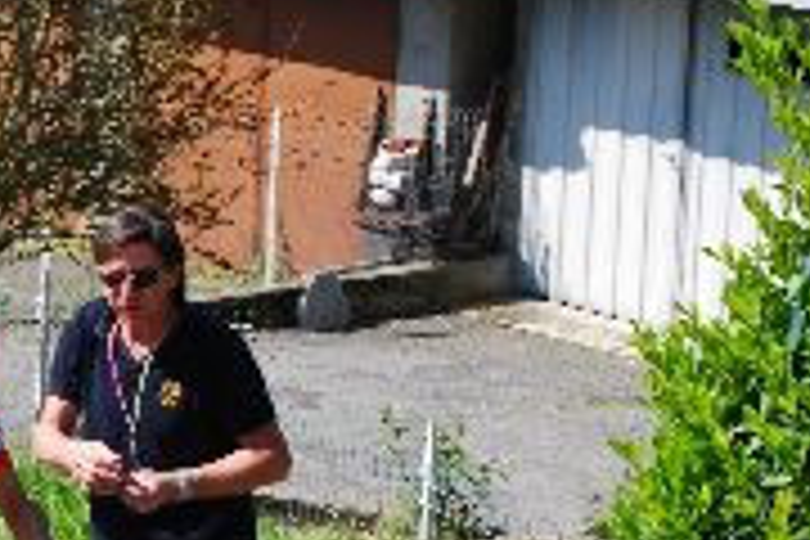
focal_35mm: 206
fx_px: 4640
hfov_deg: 9.9
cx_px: -50
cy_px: 475
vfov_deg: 6.6
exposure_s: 1/125
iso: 100
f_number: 9
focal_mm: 55
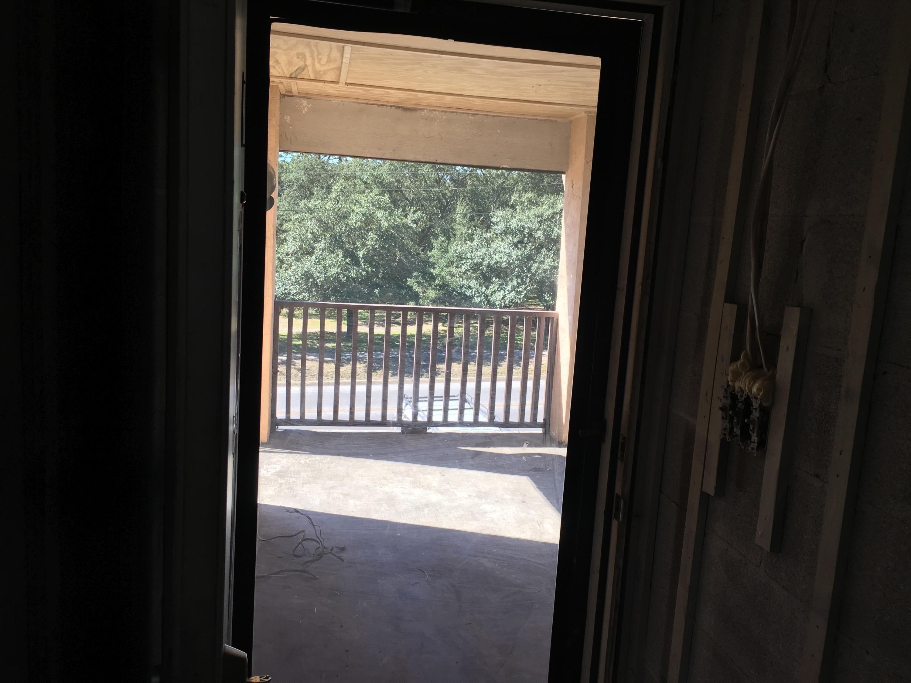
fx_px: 763
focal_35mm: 29
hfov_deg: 61.7
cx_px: 456
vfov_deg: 48.2
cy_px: 342
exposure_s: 1/252
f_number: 2.2
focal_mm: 4.15
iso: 25
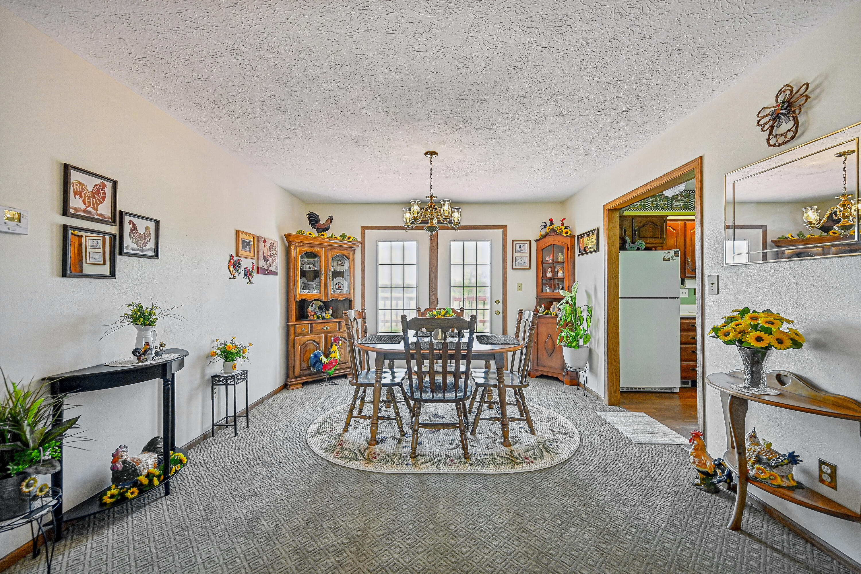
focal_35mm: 14
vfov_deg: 81.2
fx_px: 335
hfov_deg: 104.3
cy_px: 287
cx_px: 430
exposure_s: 1/90
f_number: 4.8
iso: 400
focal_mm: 14
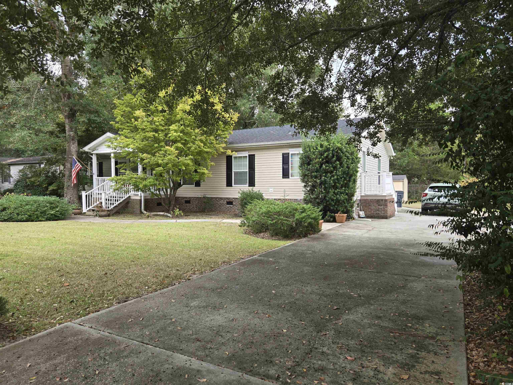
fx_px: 341
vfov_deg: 58.9
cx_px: 256
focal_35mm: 23
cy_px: 192
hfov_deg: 73.9
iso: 25
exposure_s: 1/181
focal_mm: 5.4
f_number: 1.8
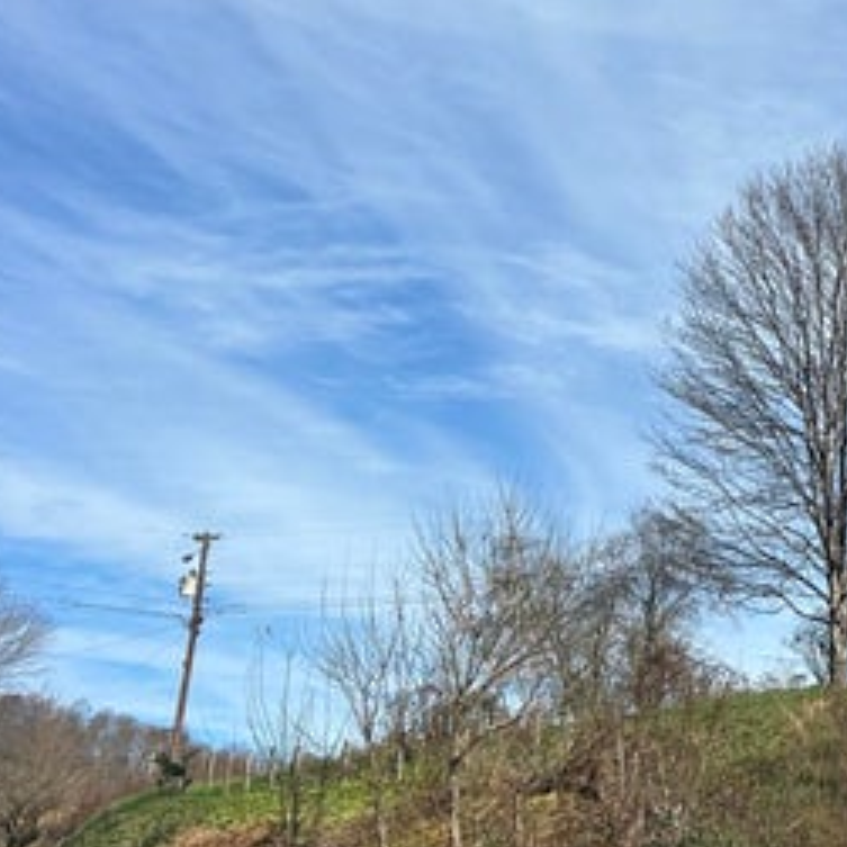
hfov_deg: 19.8
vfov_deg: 22.0
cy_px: 213
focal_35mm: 78
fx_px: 2159
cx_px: 1200
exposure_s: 1/5076
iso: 50
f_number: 1.5
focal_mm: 5.7
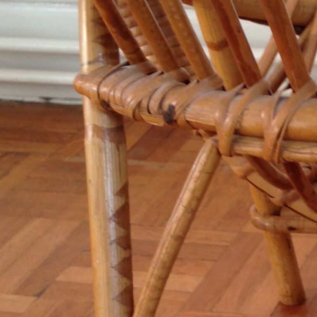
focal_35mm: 127
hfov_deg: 13.3
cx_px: 401
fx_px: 1316
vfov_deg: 13.6
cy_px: 306
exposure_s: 1/30
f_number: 2.4
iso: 50
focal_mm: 4.12
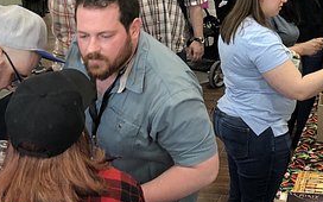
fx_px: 722
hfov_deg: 24.6
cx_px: 284
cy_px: -18
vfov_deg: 15.5
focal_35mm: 82
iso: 40
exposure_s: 1/20
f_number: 1.8
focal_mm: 4
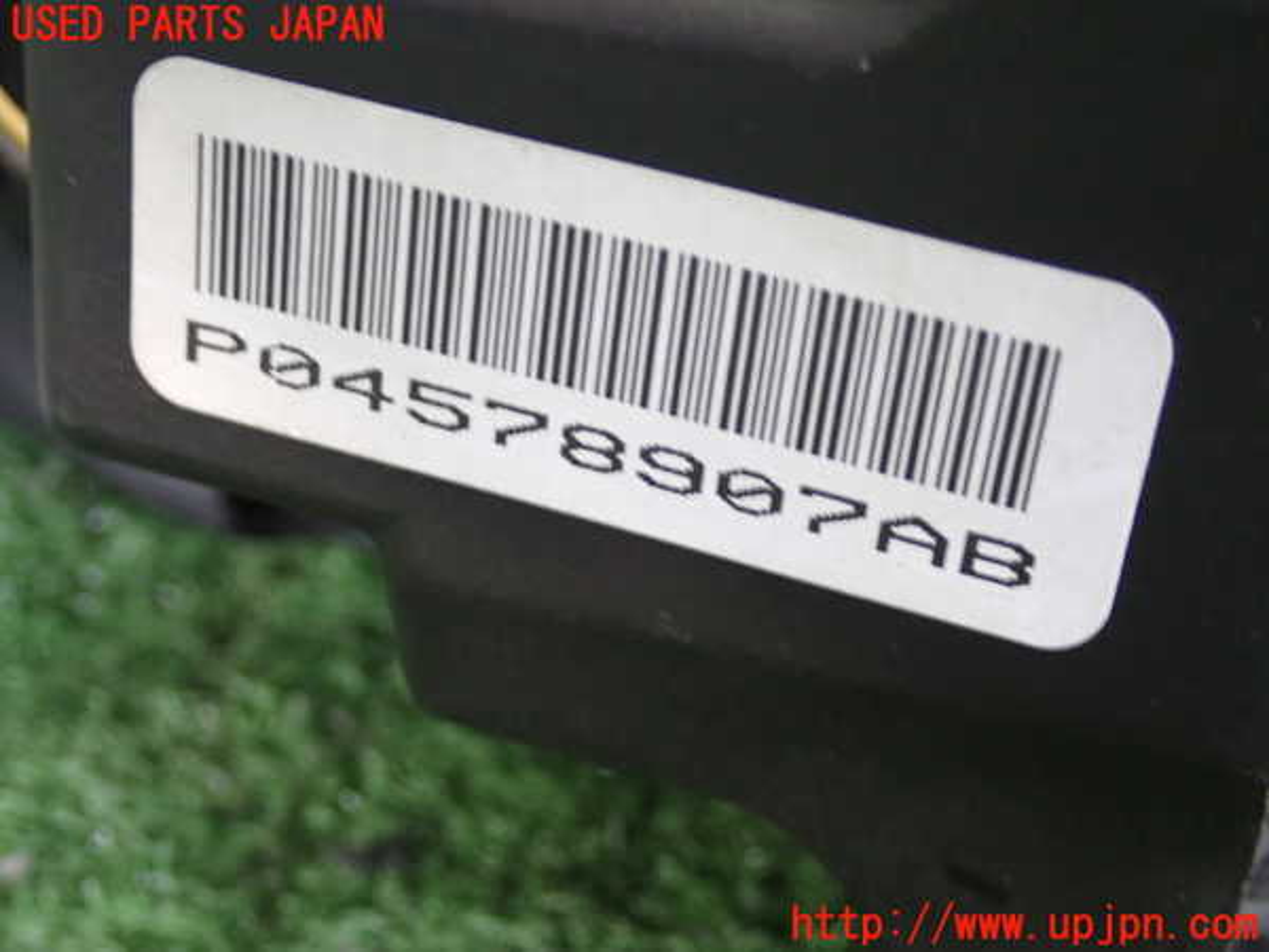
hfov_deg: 29.0
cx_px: 634
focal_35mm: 67
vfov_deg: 21.9
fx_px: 2456
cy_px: 476
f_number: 3.8
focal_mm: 11.88
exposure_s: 1/15
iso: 800
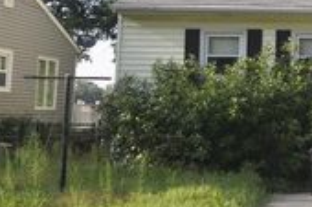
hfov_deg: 20.7
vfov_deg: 15.2
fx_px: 762
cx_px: 424
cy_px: -2
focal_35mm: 88
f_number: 8
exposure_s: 1/250
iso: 200
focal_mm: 20
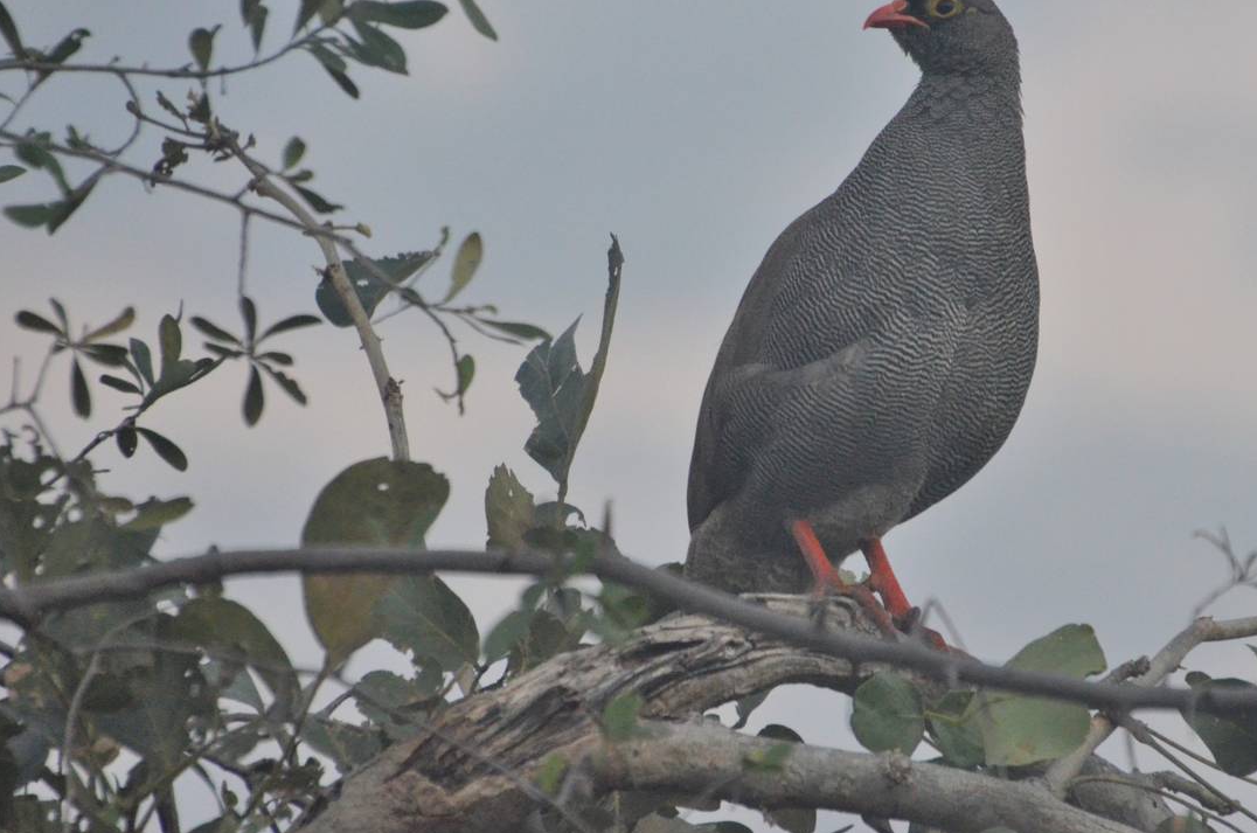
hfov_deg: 3.4
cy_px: 262
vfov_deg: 2.3
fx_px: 20979
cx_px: 856
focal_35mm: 602
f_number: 6.3
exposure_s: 1/125
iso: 2500
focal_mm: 270
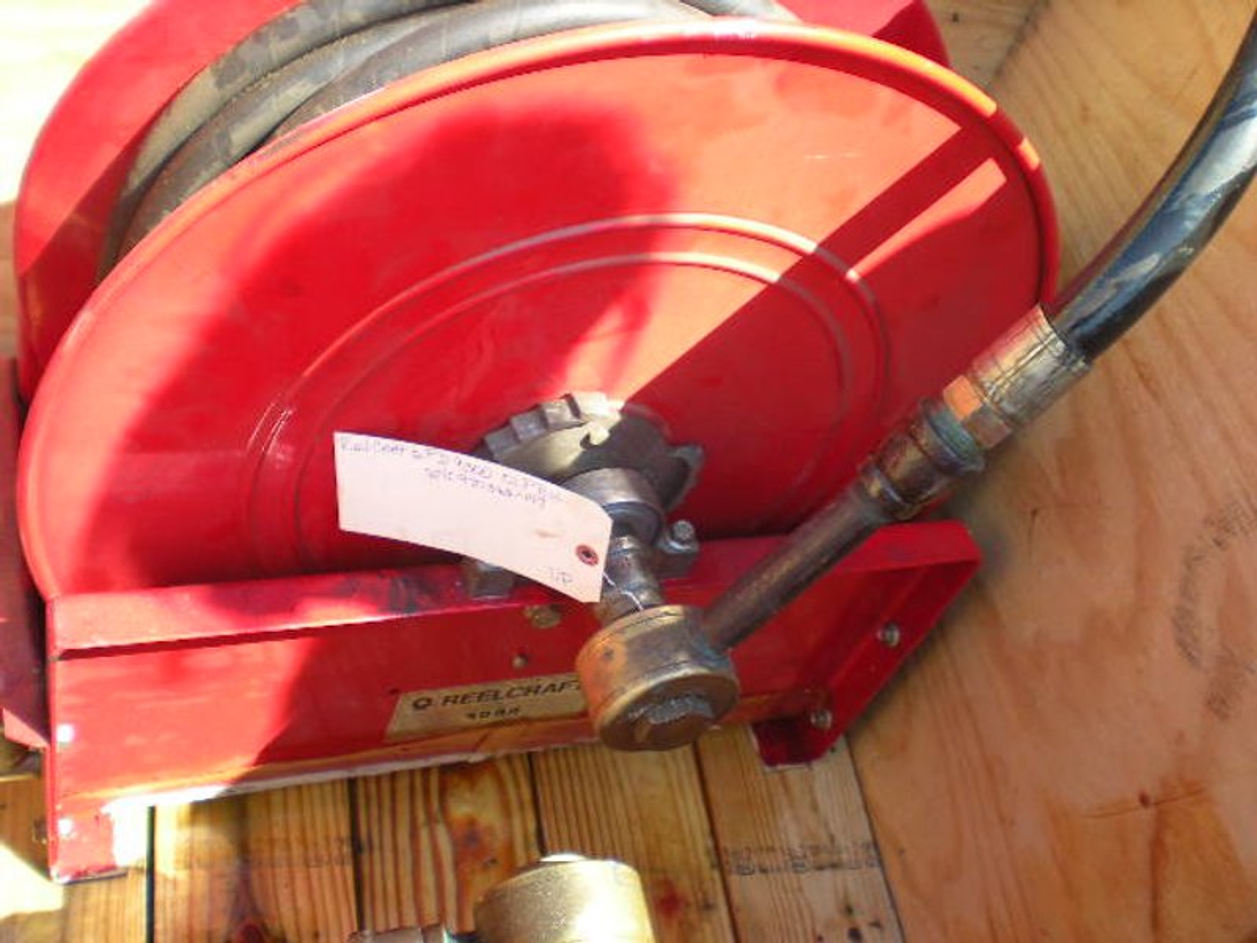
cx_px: 628
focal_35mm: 38
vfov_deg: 37.7
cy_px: 472
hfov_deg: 49.0
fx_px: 1380
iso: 64
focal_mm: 6.3
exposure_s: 1/131
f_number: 3.1
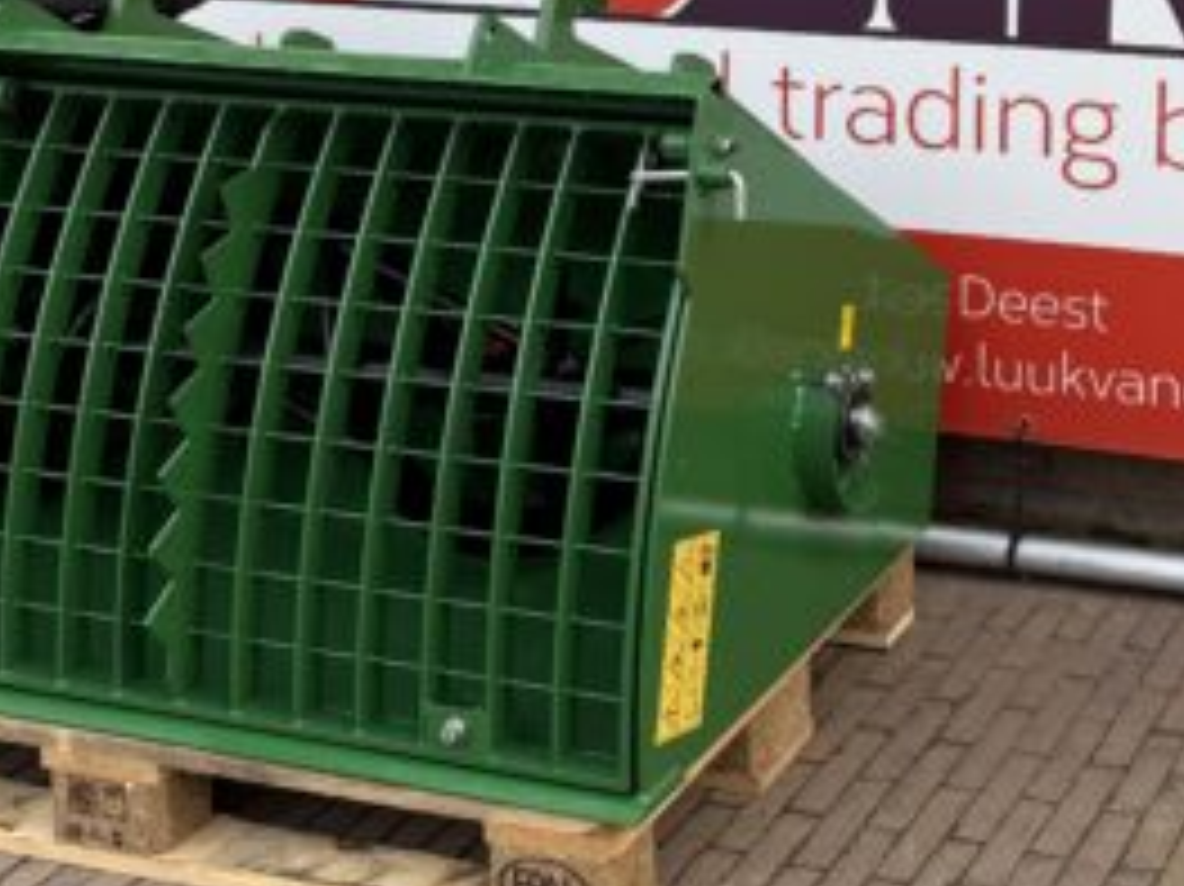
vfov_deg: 21.6
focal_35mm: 64
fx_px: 2188
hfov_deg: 28.8
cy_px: -124
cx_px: 1121
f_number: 1.78
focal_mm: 6.76
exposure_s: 1/539
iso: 80
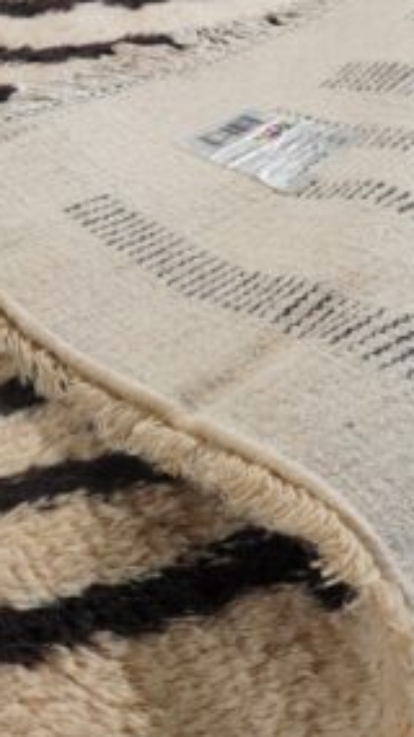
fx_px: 1036
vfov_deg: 39.1
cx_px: 101
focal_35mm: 53
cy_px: 331
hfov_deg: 22.4
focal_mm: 16
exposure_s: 1/200
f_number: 5
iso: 800
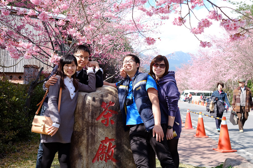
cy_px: 84
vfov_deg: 37.8
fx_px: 246
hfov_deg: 54.4
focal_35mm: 35
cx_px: 126
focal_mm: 23
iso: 200
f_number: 4
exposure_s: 1/400
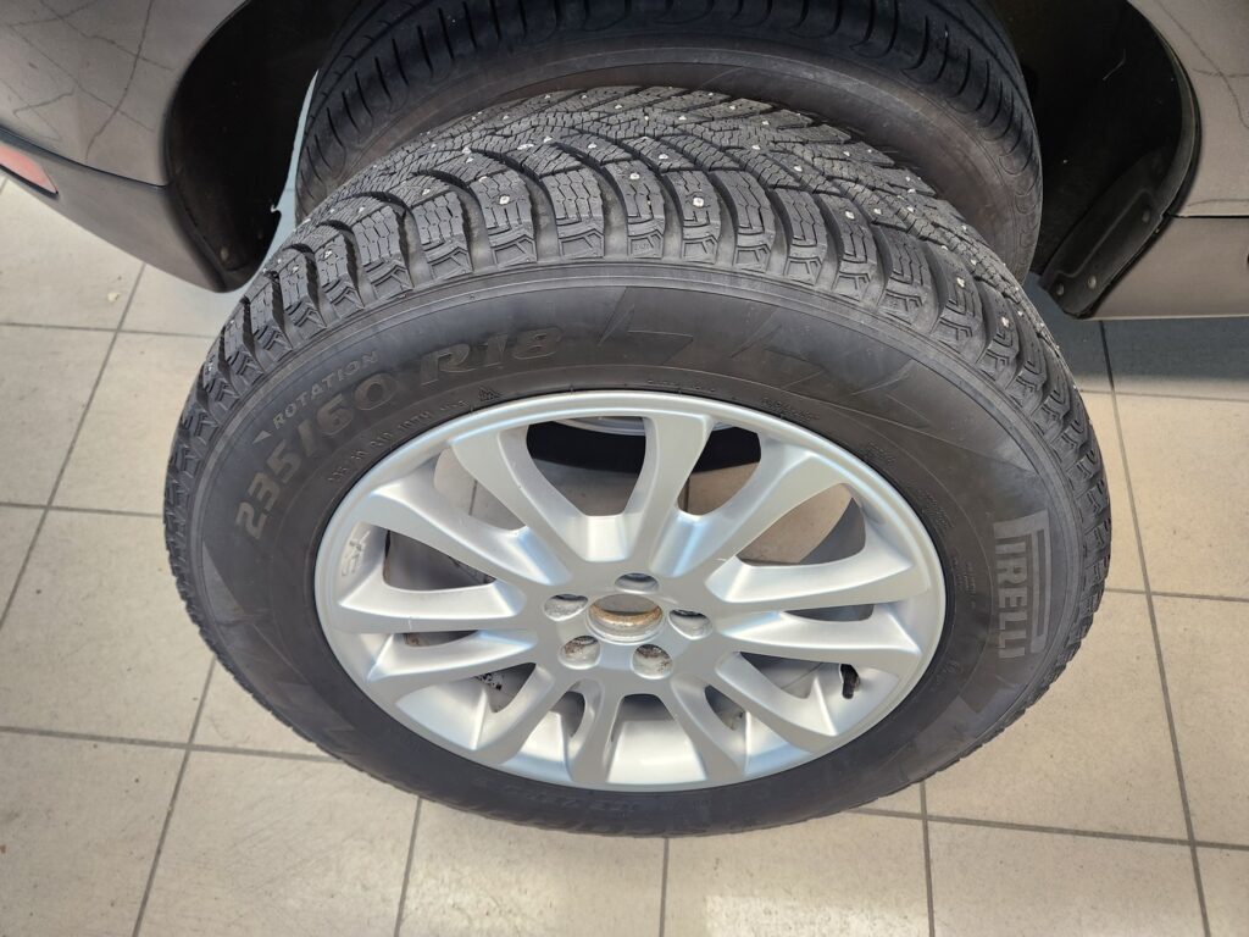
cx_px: 624
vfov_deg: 58.9
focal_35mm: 23
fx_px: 830
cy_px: 468
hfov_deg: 73.9
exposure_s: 1/100
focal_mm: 5.4
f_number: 1.8
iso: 250
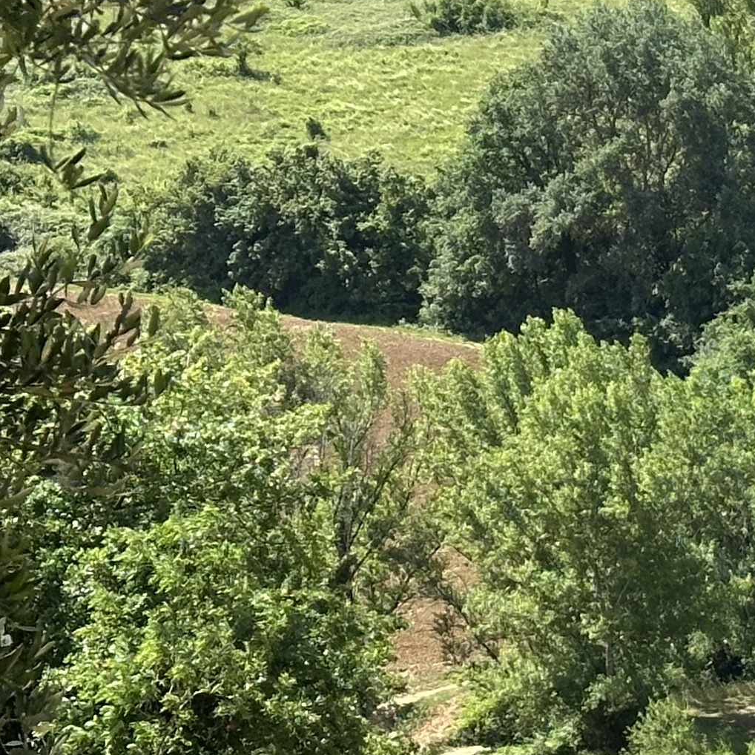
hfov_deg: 10.0
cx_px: 1257
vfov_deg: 10.4
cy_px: 340
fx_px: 4146
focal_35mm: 168
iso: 64
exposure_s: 1/2114
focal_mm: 6.86
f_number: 1.78
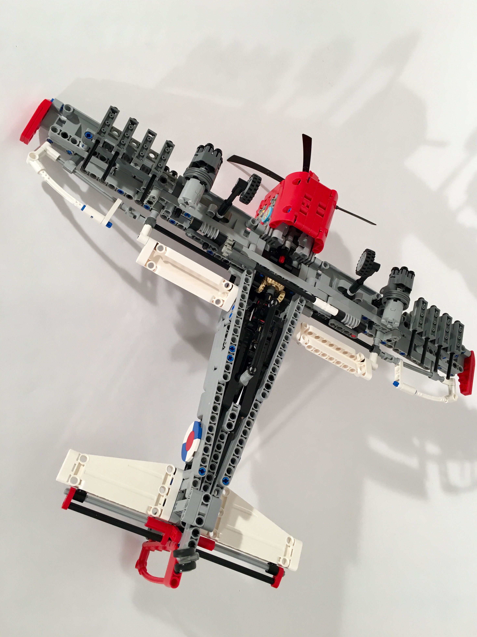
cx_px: 241
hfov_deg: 46.8
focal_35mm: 30
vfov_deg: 60.0
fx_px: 551
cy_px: 310
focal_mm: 4.15
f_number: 2.2
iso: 25
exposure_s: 1/40
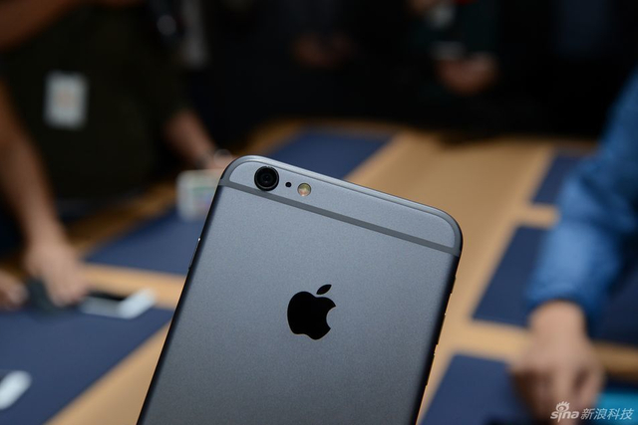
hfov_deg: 30.5
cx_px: 319
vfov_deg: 20.6
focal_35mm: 66
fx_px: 1170
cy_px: 212
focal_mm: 66
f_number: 8
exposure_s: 1/200
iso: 1250
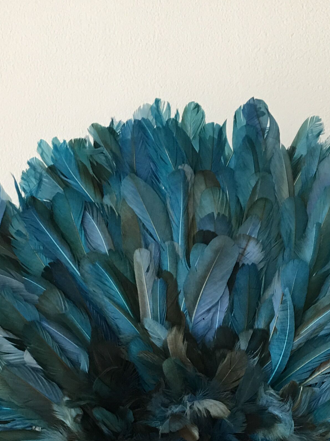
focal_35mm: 74
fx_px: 941
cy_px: 485
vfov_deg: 24.6
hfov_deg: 19.9
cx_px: 189
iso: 40
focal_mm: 4.15
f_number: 2.2
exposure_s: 1/17
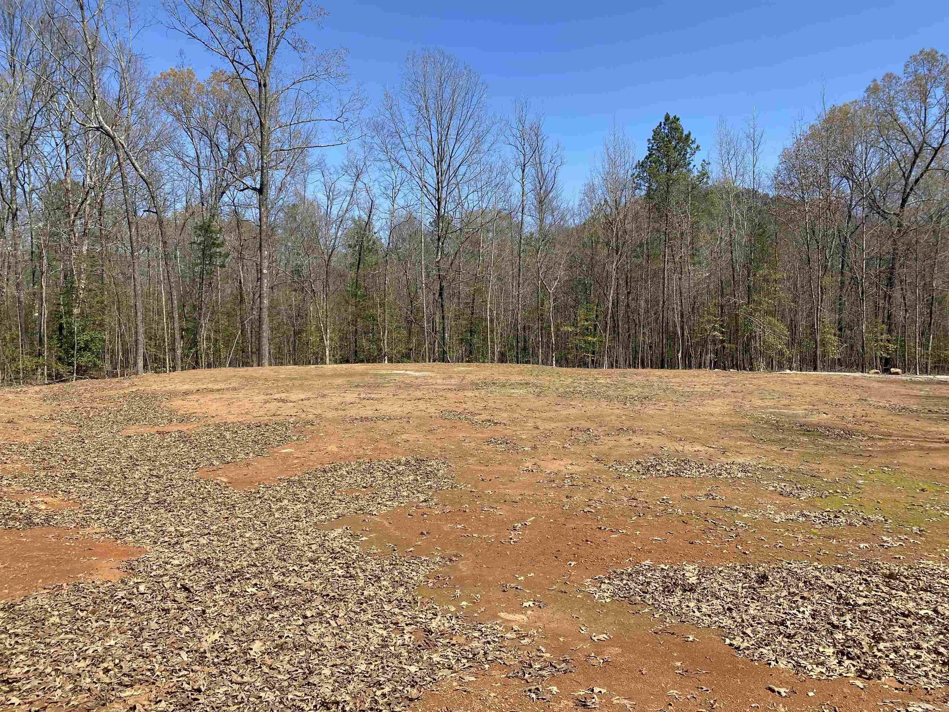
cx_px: 474
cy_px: 356
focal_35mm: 26
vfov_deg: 53.1
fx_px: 713
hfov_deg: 67.3
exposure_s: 1/2222
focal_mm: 4.25
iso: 32
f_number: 1.8
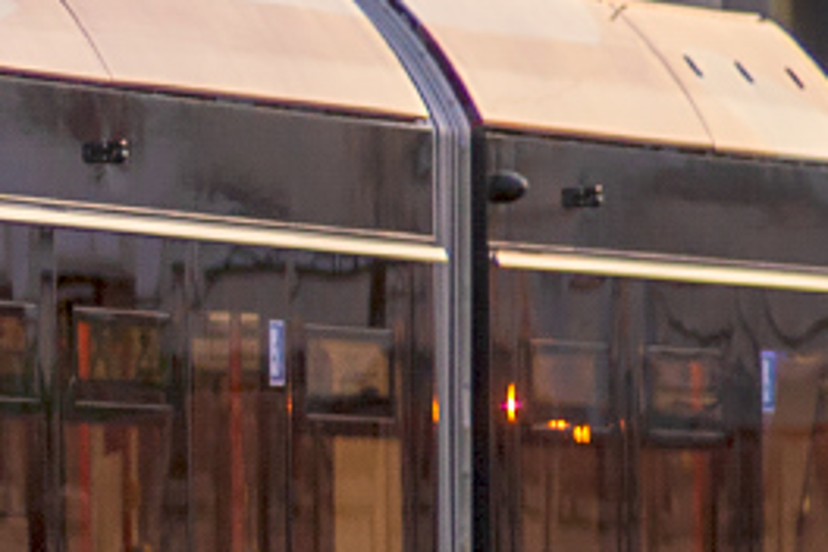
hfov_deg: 3.3
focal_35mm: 613
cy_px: 151
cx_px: -527
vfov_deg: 2.2
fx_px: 14098
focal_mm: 135
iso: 250
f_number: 2.8
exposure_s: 1/80
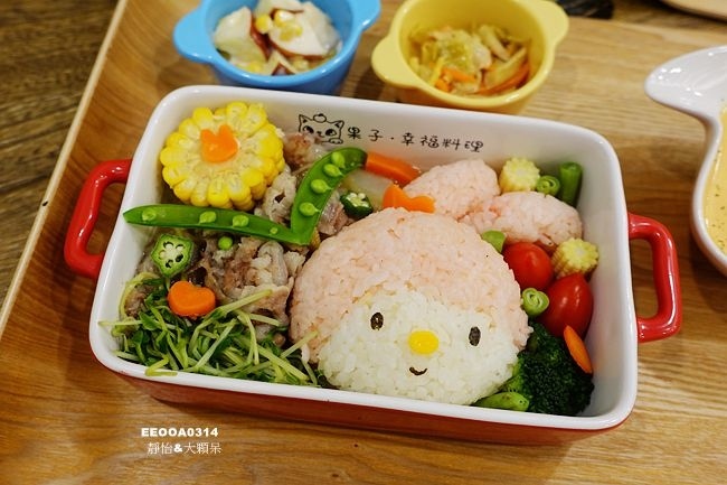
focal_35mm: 33
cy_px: 242
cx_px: 364
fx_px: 666
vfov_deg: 39.9
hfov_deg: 57.2
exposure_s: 1/40
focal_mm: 12.2
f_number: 2.8
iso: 250
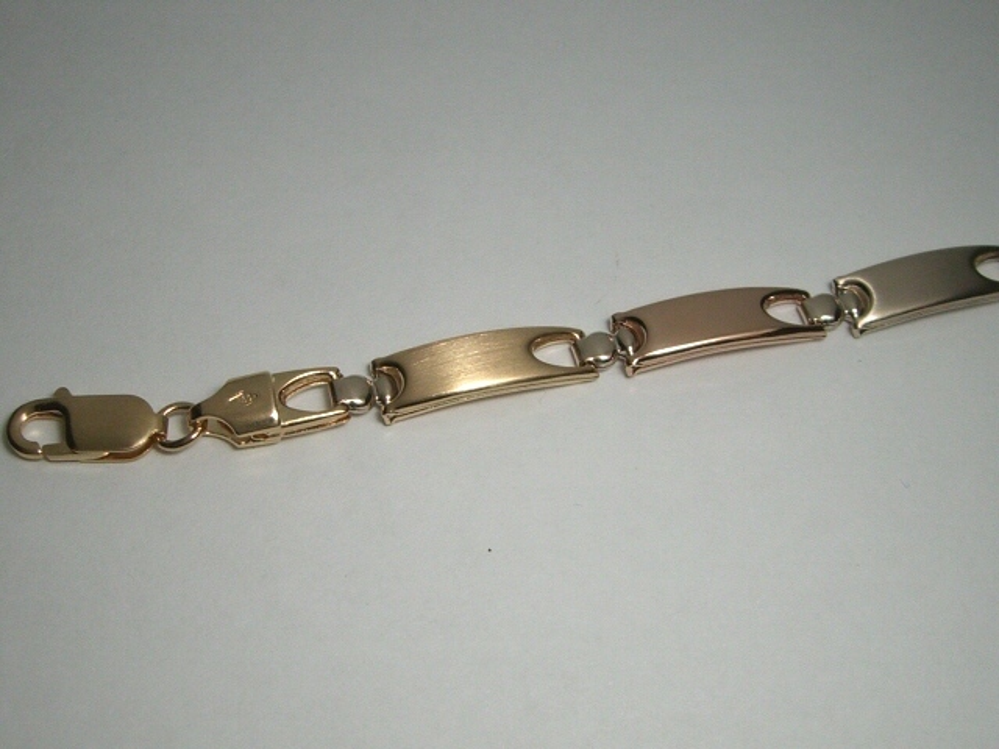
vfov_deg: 37.7
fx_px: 1097
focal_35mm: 38
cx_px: 500
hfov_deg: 49.0
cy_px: 374
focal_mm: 6.2
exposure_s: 1/60
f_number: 2.7
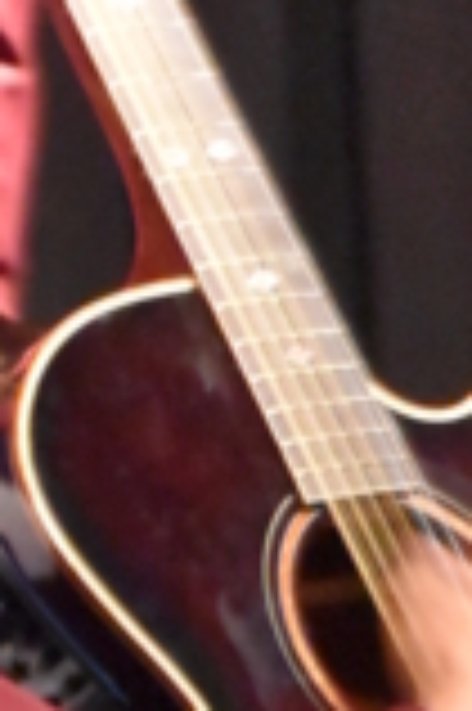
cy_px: 572
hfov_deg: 2.3
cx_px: -133
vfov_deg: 3.5
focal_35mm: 593
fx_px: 11687
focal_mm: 78
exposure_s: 1/25
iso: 12800
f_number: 5.3
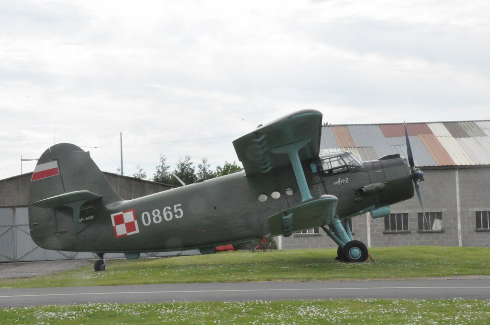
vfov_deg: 14.0
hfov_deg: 20.9
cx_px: 245
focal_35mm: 98
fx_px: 1325
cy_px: 162
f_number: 32
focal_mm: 65
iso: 3200
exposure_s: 1/200
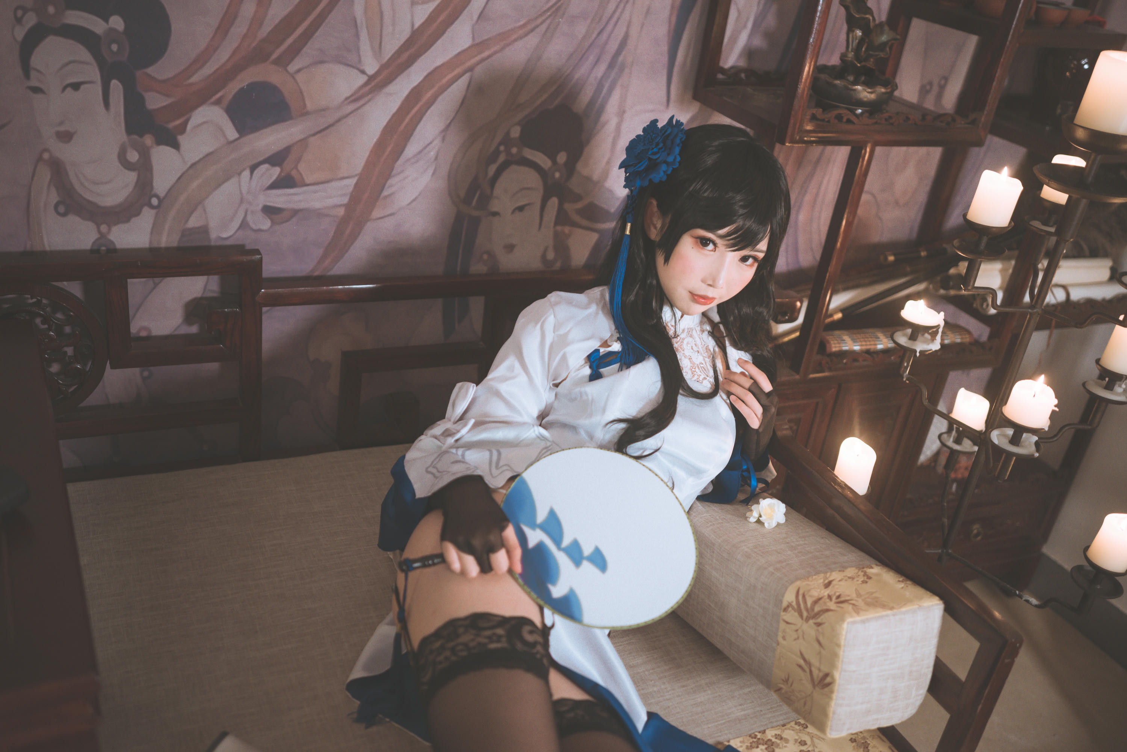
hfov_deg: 54.4
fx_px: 1096
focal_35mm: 35
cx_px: 564
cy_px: 376
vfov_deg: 37.9
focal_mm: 35
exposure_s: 1/40
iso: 320
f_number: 2
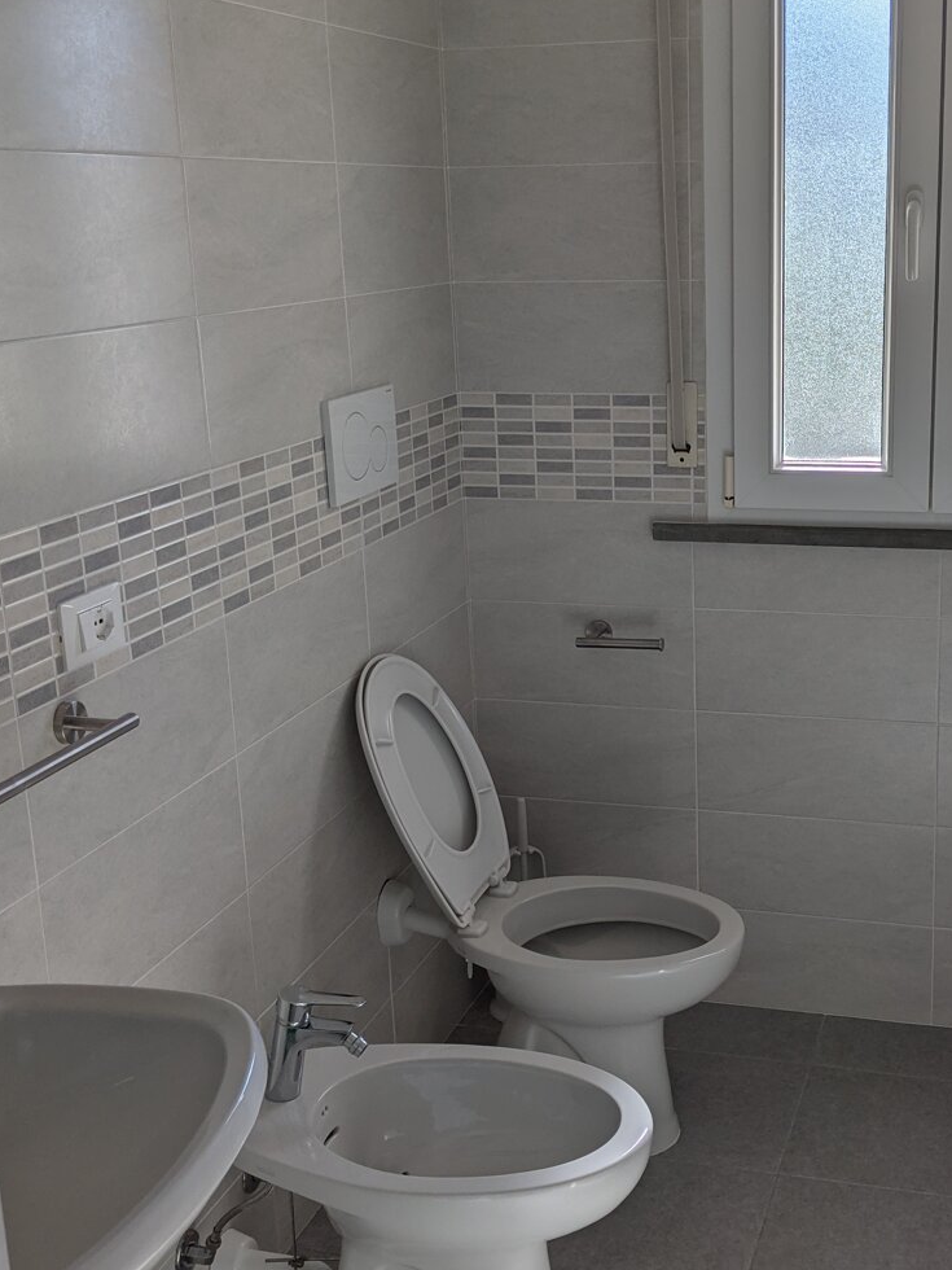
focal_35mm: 43
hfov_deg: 33.3
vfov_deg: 43.8
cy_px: 581
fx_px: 1577
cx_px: 648
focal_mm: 4.38
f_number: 1.73
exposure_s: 1/633
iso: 45
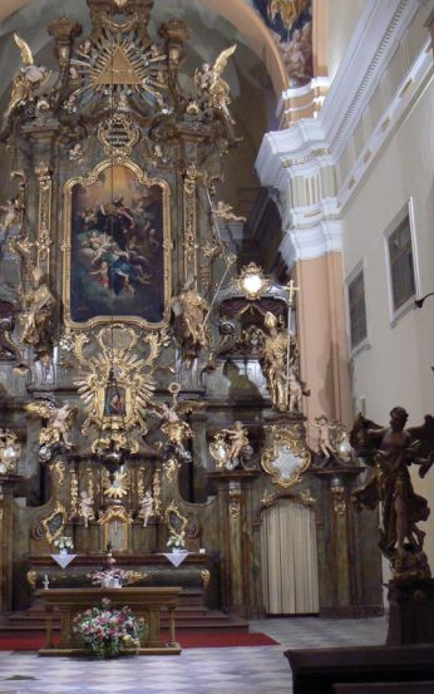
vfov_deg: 43.5
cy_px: 346
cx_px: 152
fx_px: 870
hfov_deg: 27.9
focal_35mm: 46
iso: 200
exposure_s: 1/10
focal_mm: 6
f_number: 2.8
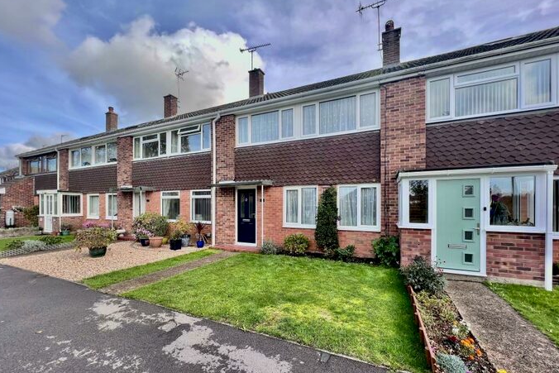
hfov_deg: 104.2
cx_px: 280
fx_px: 217
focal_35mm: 14
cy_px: 206
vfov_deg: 81.0
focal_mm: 1.57
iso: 32
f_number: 1.8
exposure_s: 1/330
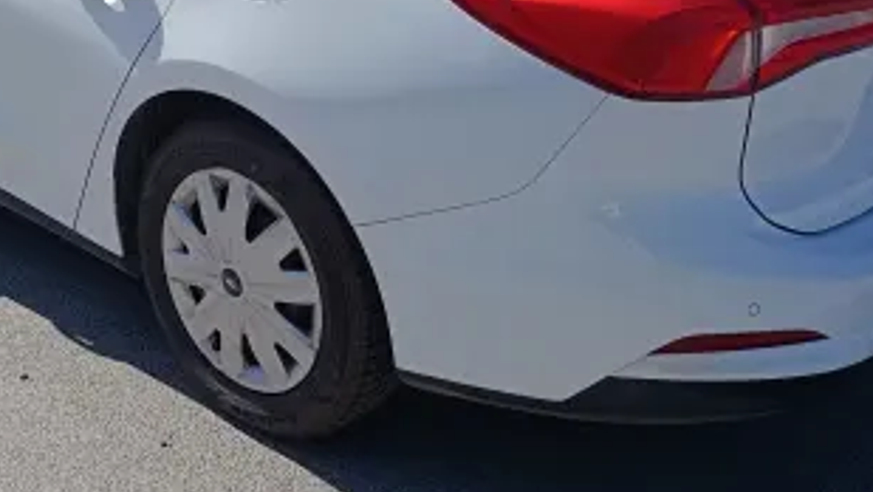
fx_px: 1204
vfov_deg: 22.6
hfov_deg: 39.6
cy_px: 71
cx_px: 331
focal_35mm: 52
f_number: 1.65
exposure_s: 1/645
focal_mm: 6.11
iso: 50
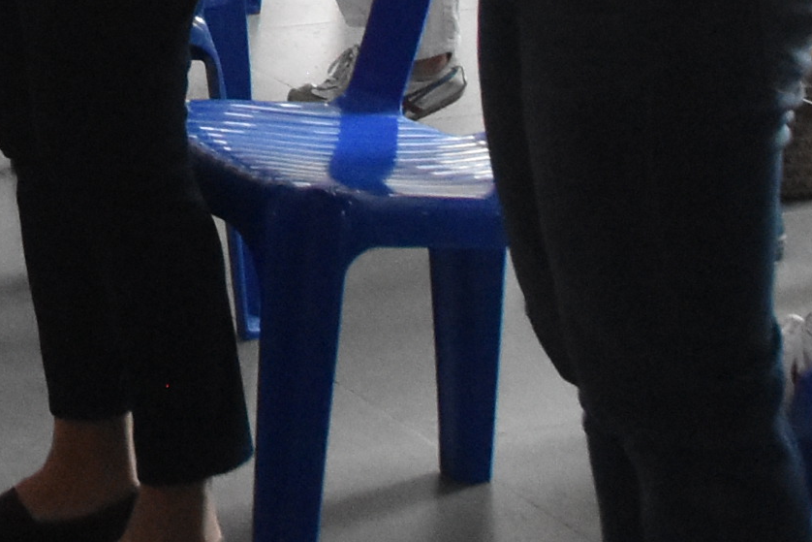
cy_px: -695
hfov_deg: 12.2
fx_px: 3632
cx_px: -385
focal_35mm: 161
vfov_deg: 8.0
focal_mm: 20
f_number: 5
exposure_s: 1/200
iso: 3200
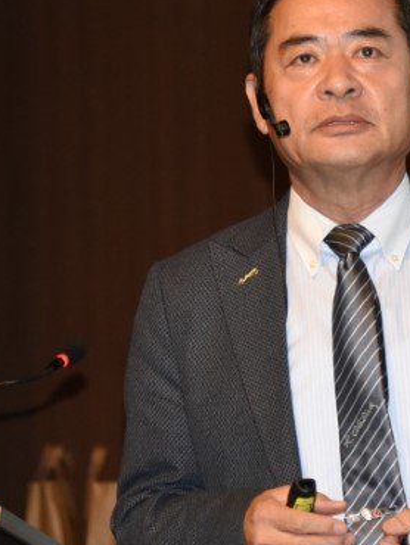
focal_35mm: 224
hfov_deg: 6.6
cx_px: 333
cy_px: 321
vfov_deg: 8.8
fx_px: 3533
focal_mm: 75
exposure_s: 1/125
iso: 4000
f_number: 4
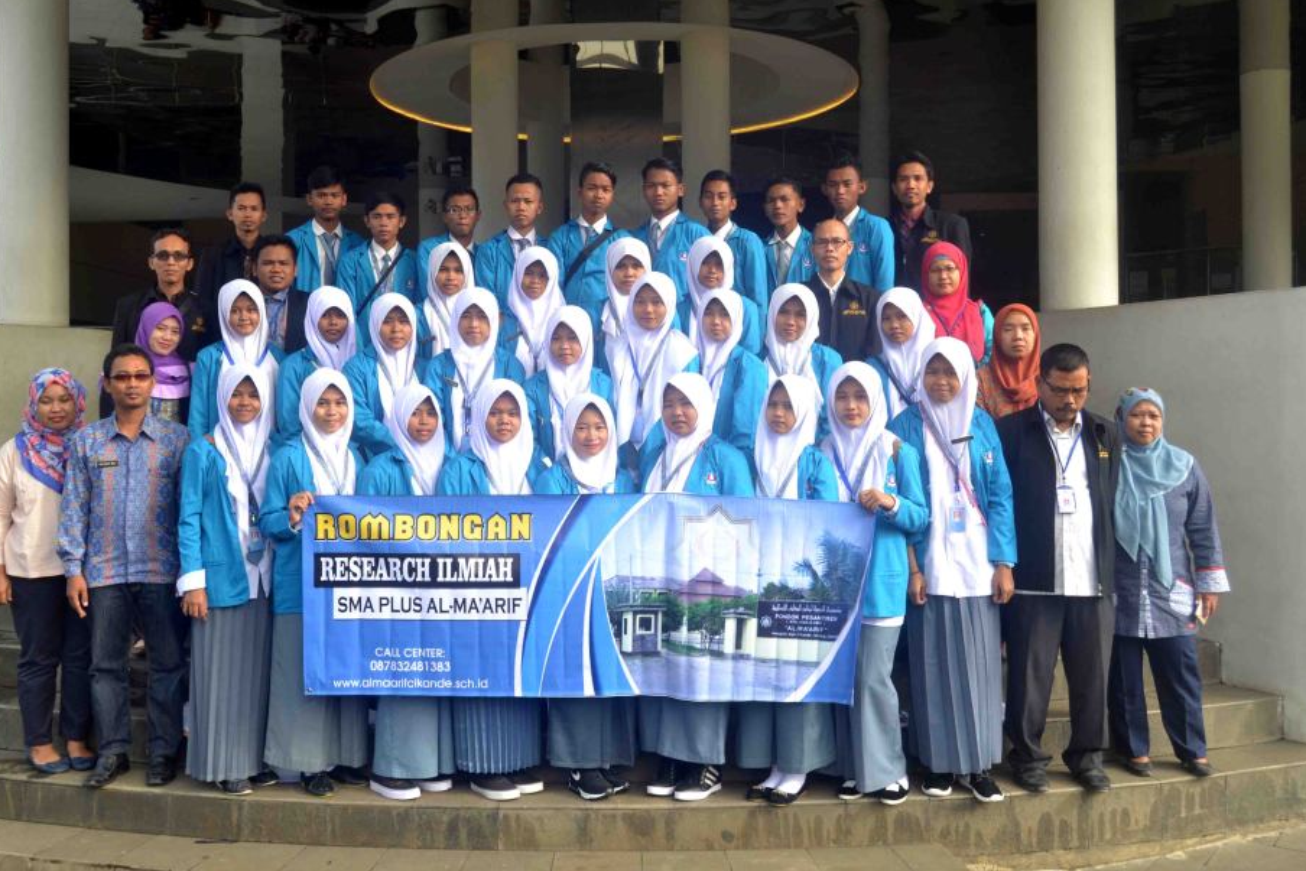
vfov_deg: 38.9
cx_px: 607
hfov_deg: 55.7
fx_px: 1234
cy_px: 395
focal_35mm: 34
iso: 100
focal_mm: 20
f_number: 5.6
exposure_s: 1/100
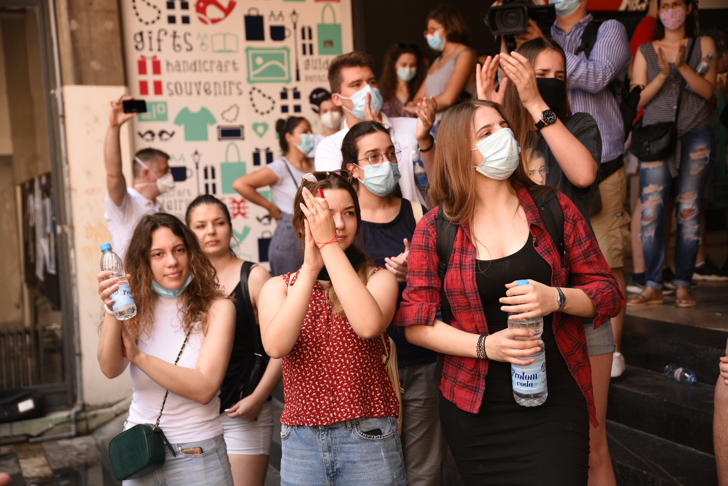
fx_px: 1173
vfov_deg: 23.4
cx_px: 364
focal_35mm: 58
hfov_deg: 34.5
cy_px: 243
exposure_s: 1/500
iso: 320
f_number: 4
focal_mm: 58
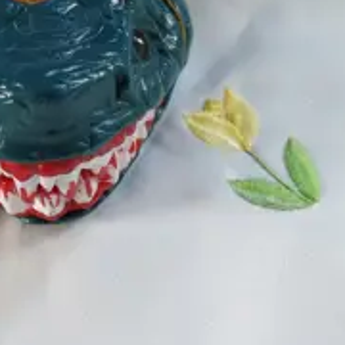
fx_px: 575
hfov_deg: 32.4
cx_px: 63
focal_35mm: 51
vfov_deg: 33.4
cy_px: 167
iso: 100
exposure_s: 1/50
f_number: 1.8
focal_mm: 4
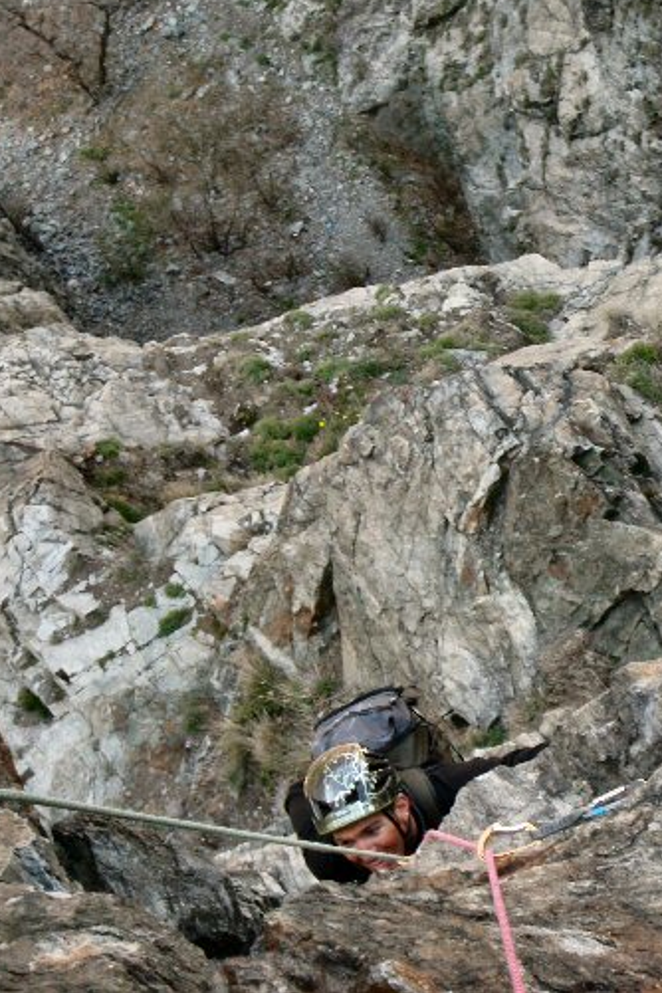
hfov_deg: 11.8
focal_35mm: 115
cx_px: 583
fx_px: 3172
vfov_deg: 17.8
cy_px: 493
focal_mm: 14.67
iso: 100
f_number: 4.3
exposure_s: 1/80
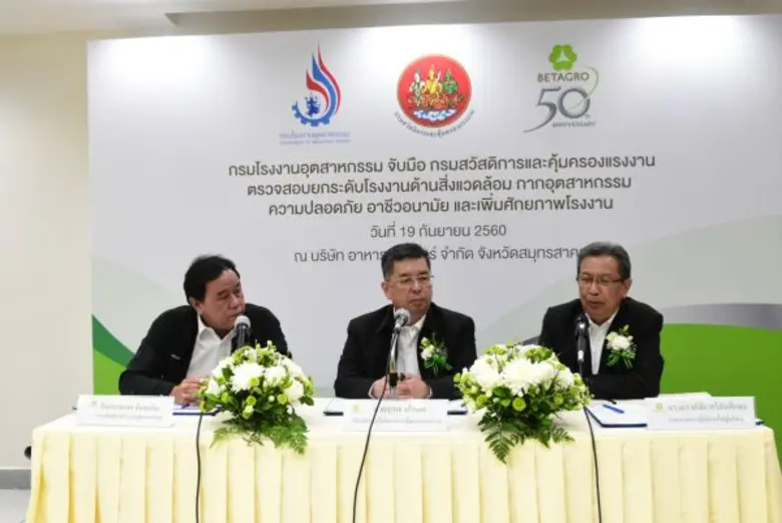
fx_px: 782
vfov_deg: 36.9
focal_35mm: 36
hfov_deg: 53.1
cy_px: 262
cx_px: 391
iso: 3200
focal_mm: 24
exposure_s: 1/100
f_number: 6.3
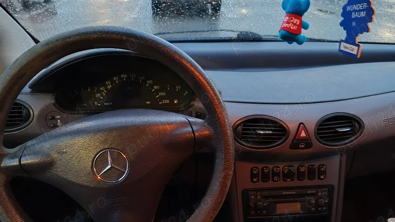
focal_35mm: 30
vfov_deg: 38.9
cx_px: 195
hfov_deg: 64.3
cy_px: 127
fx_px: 314
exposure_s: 1/33
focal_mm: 6.12
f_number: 1.9
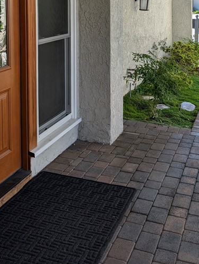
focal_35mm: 49
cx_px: 106
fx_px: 374
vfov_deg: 36.2
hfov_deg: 29.8
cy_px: 22
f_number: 1.68
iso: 17
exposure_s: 1/221
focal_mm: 6.9
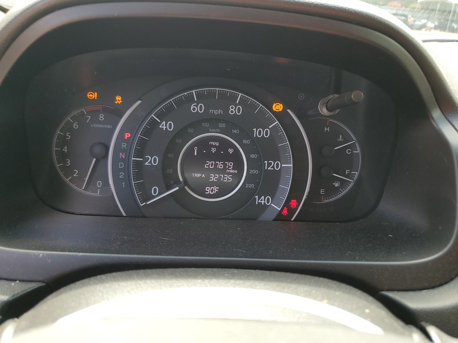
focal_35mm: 26
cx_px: 229
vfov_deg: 53.1
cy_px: 172
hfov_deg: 67.3
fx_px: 344
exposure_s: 1/152
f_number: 1.5
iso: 50
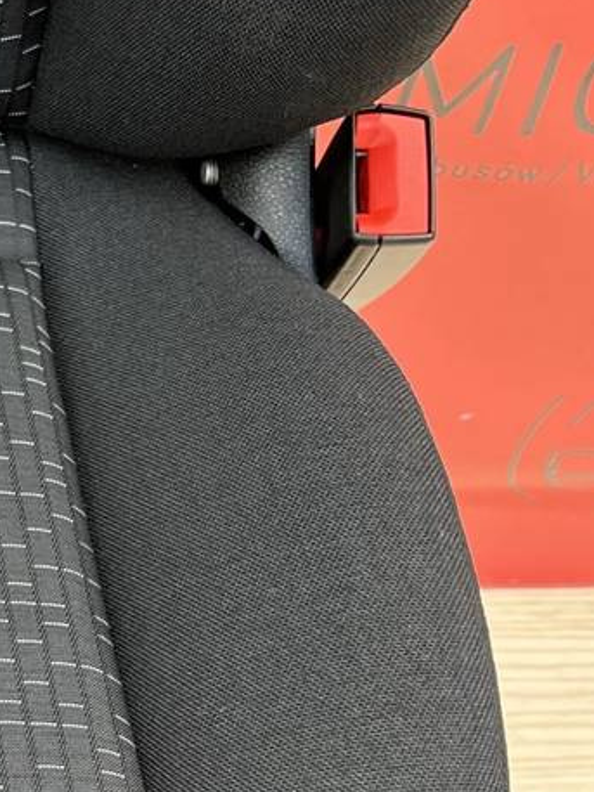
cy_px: 672
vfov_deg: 21.2
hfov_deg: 14.8
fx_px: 2081
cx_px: -365
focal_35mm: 91
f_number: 1.6
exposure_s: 1/361
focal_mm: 5.1
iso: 50
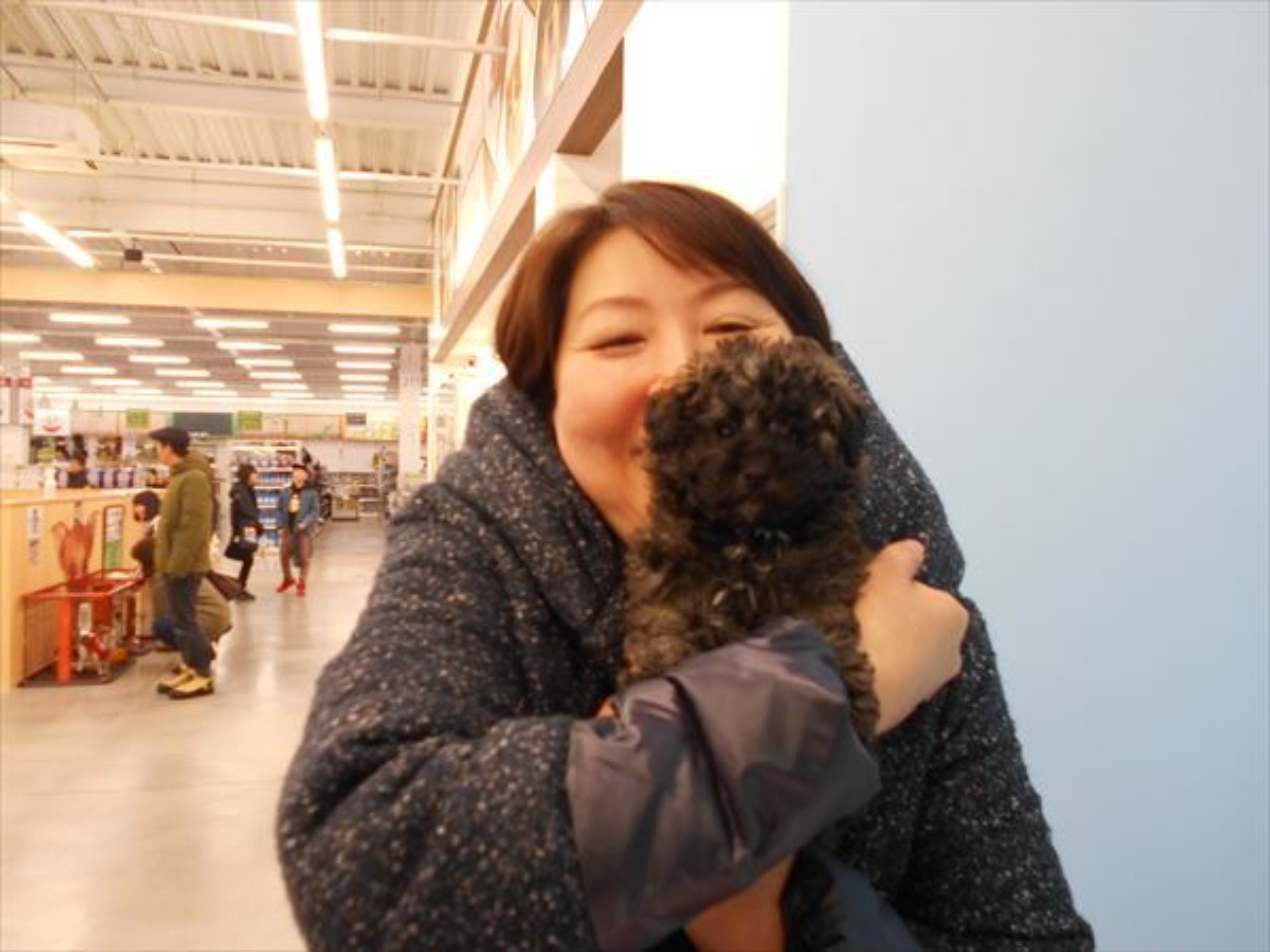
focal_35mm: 26
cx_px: 635
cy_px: 476
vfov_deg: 53.1
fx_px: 954
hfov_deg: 67.3
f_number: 3.2
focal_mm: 4.6
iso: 200
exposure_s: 1/30
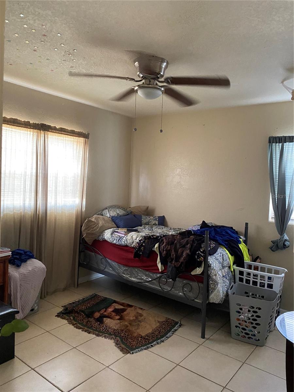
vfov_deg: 67.3
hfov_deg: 53.1
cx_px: 147
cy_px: 196
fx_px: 294
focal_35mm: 26
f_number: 1.8
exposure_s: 1/30
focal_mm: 4.25
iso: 500
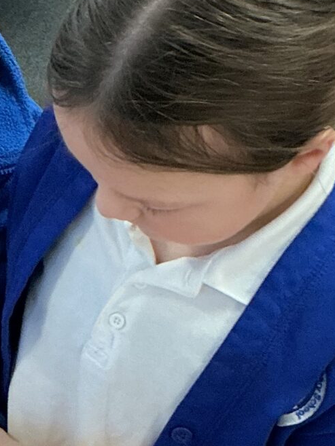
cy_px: 327
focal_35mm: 113
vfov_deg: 17.3
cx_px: 39
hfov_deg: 13.0
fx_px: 1458
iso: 160
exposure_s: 1/60
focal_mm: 3
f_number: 1.8
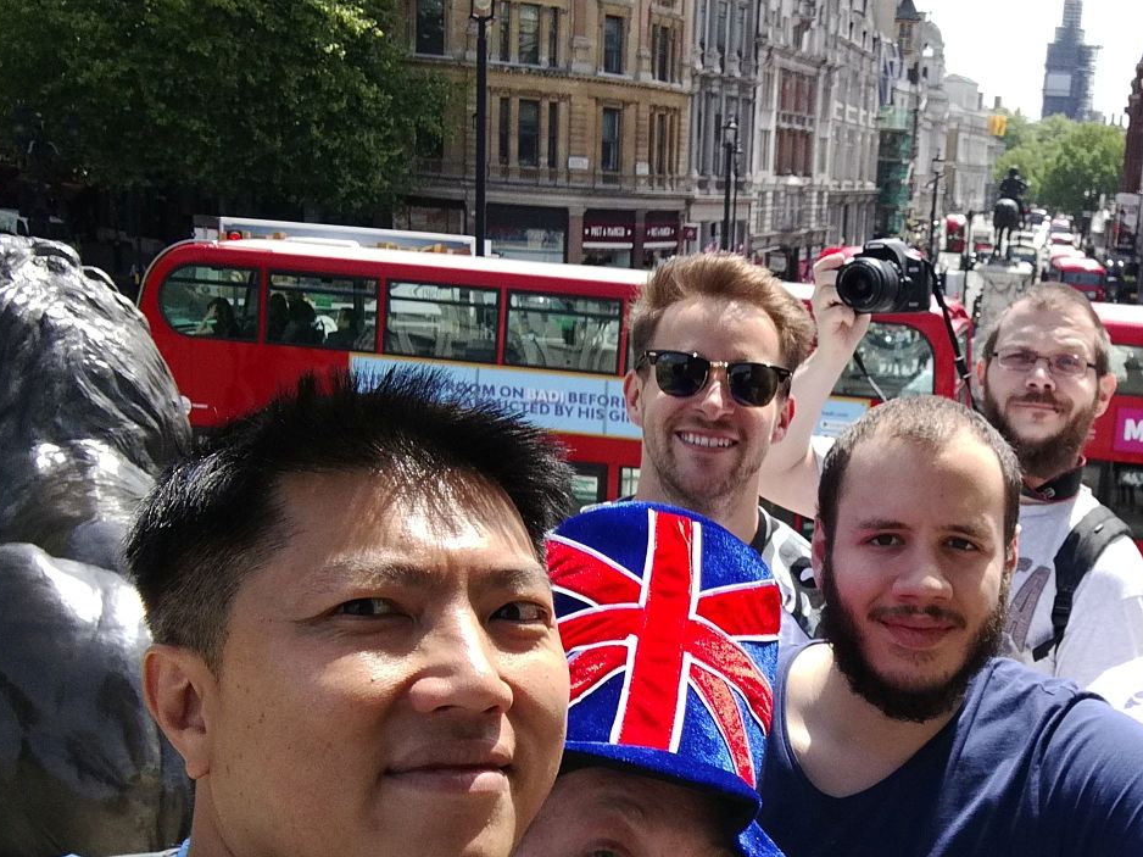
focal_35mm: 47
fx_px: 1552
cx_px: 938
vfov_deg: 30.7
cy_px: 530
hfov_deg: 38.7
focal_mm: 2.82
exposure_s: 1/494
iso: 50
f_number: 2
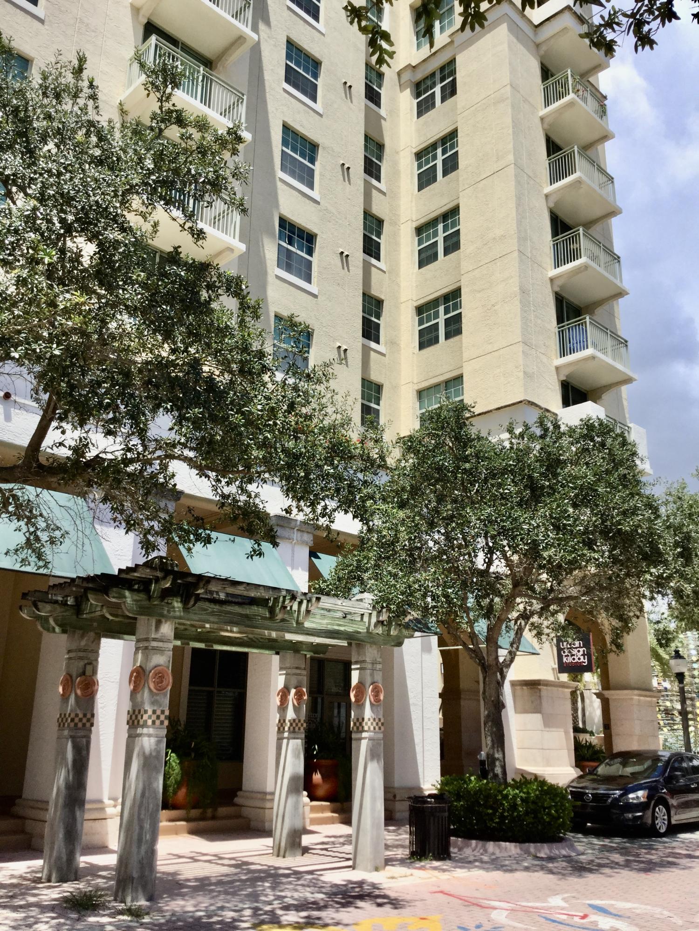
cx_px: 350
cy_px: 466
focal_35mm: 31
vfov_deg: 58.4
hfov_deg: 45.4
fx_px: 835
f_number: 2.4
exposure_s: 1/1164
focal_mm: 3.3
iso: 25
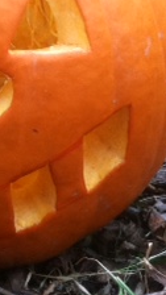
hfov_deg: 11.0
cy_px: 57
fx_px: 853
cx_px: 16
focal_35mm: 109
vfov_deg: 19.4
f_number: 2.8
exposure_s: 1/15
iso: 160
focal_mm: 3.85
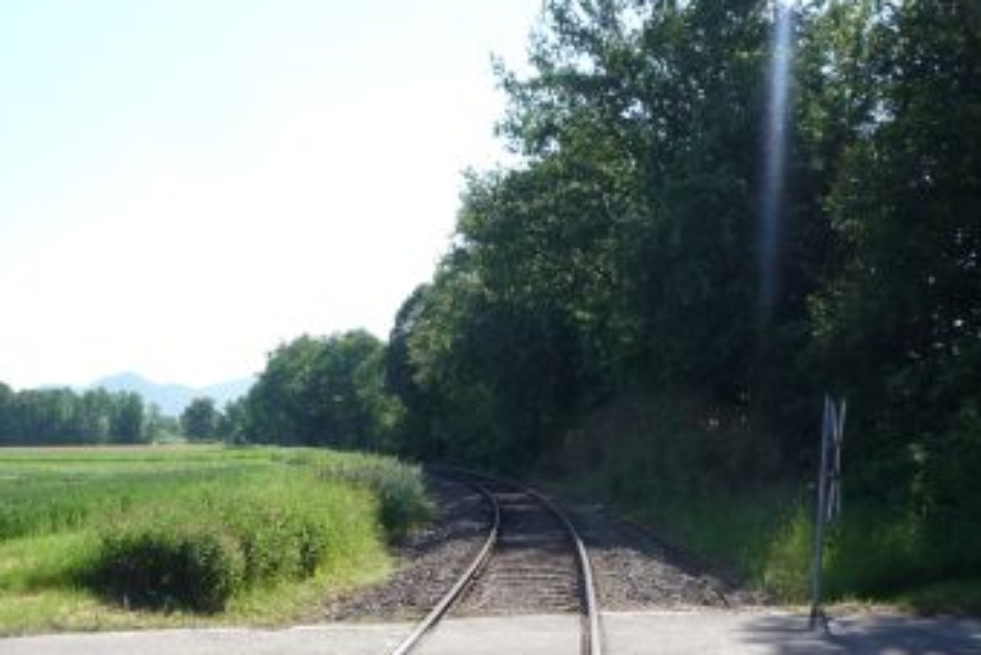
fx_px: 1281
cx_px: 314
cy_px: 488
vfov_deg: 28.3
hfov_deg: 41.3
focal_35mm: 47
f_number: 4
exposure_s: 1/400
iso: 100
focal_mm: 5.2
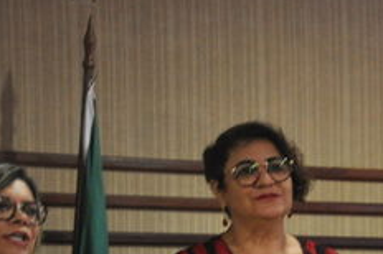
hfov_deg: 13.9
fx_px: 1509
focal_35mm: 142
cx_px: 506
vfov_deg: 9.4
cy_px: 343
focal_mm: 30
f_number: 4.2
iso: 1600
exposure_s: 1/30
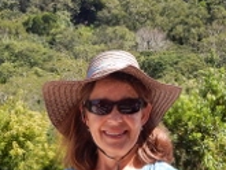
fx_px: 679
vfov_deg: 14.2
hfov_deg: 18.8
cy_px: 64
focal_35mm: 104
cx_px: 77
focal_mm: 7.7
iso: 125
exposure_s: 1/400
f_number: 4
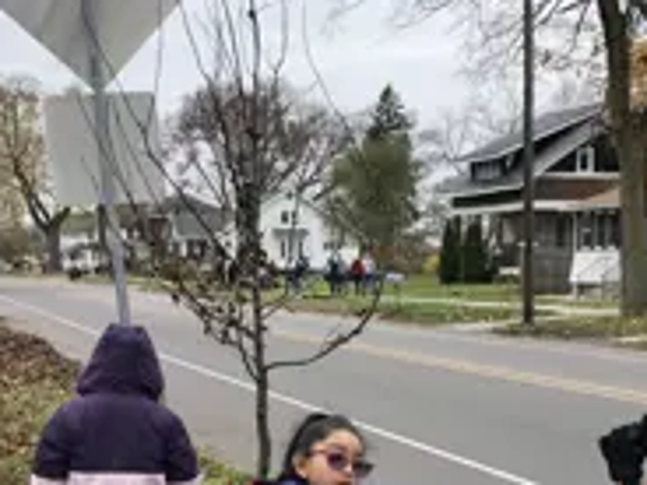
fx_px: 1140
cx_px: 394
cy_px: 464
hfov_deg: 31.6
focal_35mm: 61
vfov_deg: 23.2
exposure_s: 1/126
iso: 20
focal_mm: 3.99
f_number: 1.8
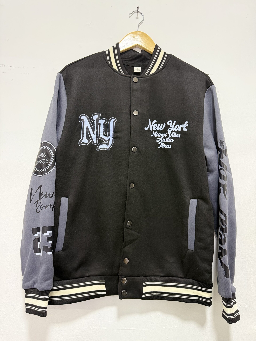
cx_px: 128
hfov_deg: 56.8
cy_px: 170
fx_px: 237
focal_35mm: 24
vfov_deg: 71.6
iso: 250
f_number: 1.78
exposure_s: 1/60
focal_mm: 6.76
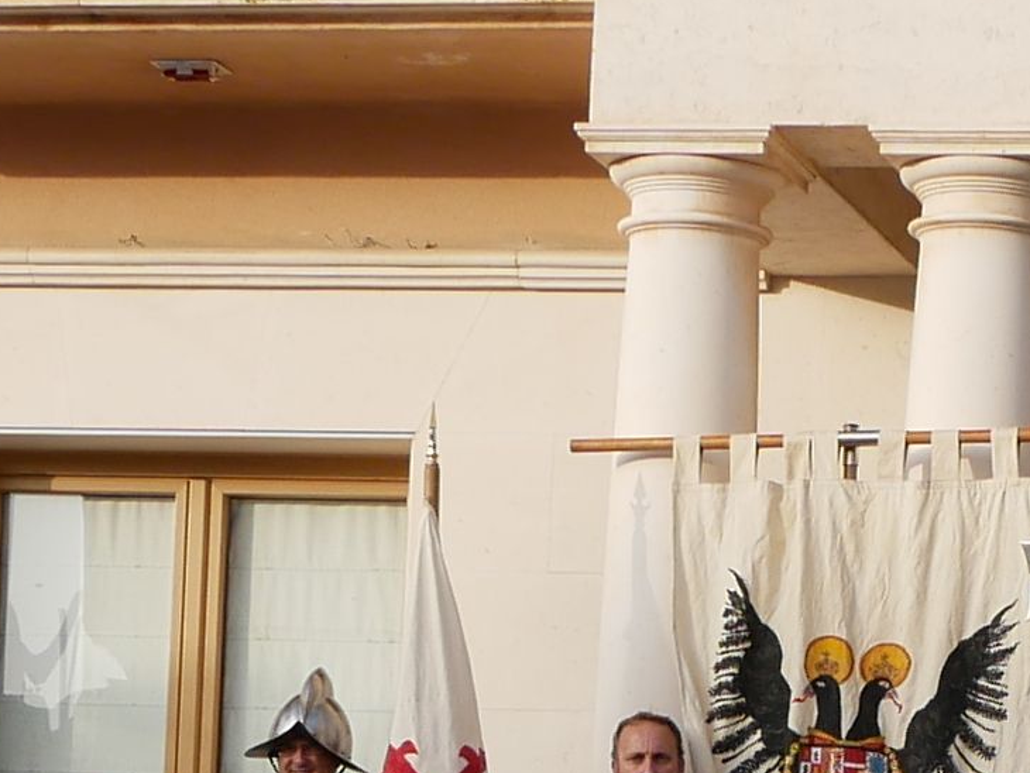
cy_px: 1306
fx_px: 4494
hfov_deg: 12.8
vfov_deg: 9.4
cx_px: 1187
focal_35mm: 151
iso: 200
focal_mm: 12
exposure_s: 1/250
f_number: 5.6
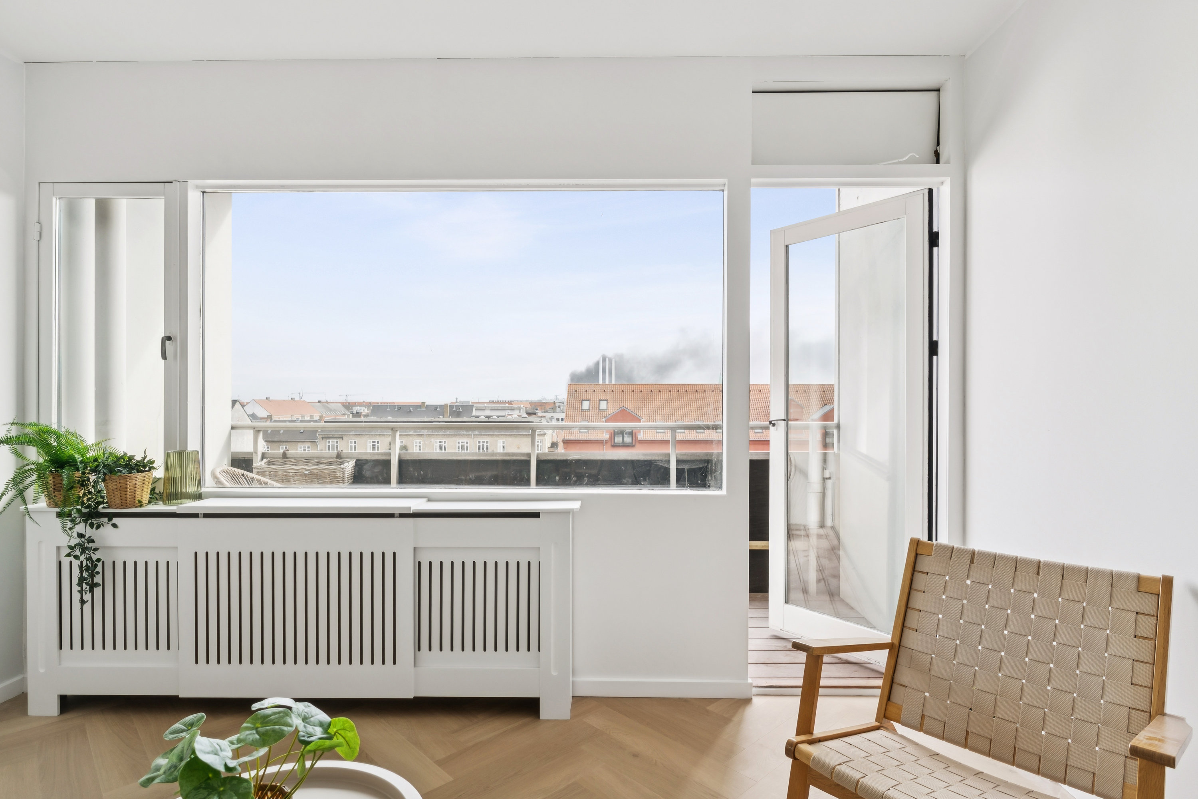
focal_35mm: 19
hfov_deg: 88.1
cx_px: 599
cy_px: 400
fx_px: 619
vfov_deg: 65.7
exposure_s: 1/60
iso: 250
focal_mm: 12.4
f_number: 7.1
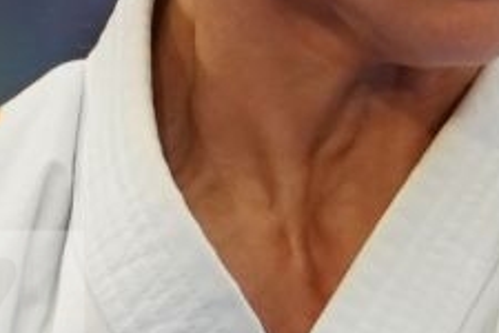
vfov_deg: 0.6
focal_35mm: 2396
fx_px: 33209
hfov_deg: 0.9
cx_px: 630
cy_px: 433
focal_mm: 200
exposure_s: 1/500
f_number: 2.8
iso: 640
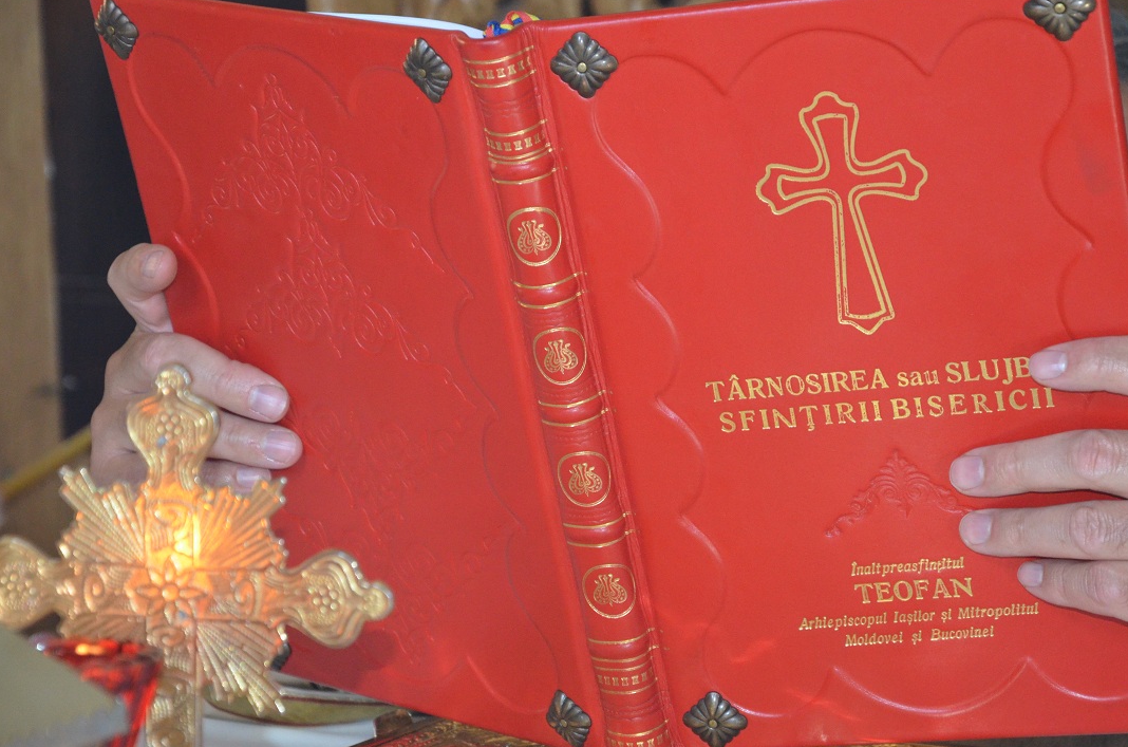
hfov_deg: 13.3
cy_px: 340
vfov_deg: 8.8
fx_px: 4846
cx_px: 594
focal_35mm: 155
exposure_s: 1/60
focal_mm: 92
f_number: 5.6
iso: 2500
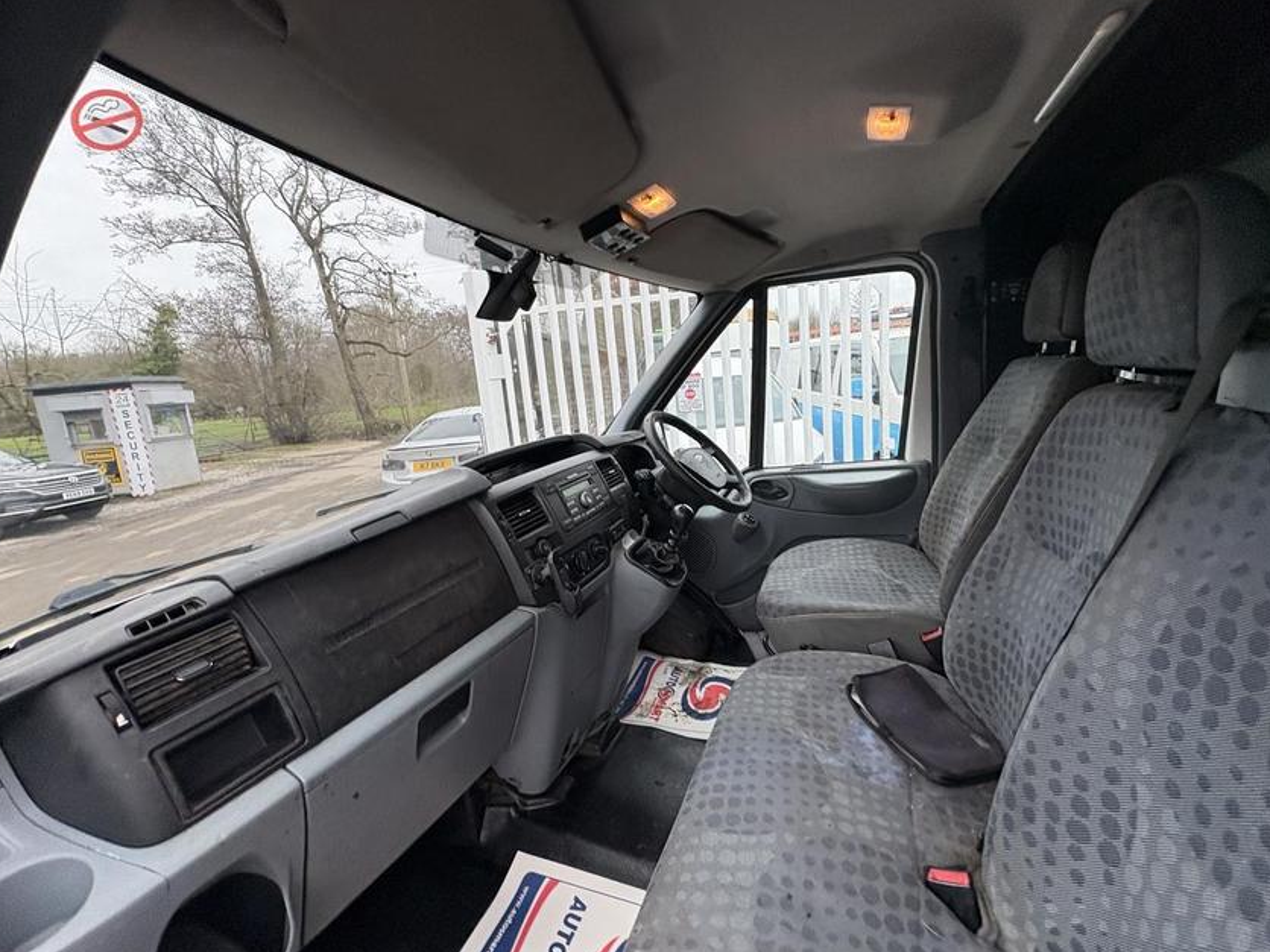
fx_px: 550
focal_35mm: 15
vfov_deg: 81.7
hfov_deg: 98.1
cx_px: 656
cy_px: 472
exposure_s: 1/99
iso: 125
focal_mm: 2.22
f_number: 2.2
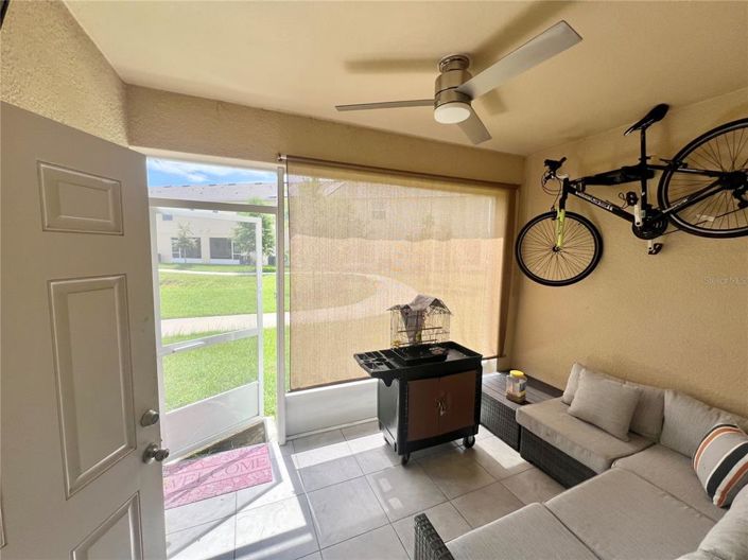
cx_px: 374
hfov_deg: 106.2
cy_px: 280
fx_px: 281
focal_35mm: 13
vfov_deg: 89.9
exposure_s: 1/435
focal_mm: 1.57
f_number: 1.8
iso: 32
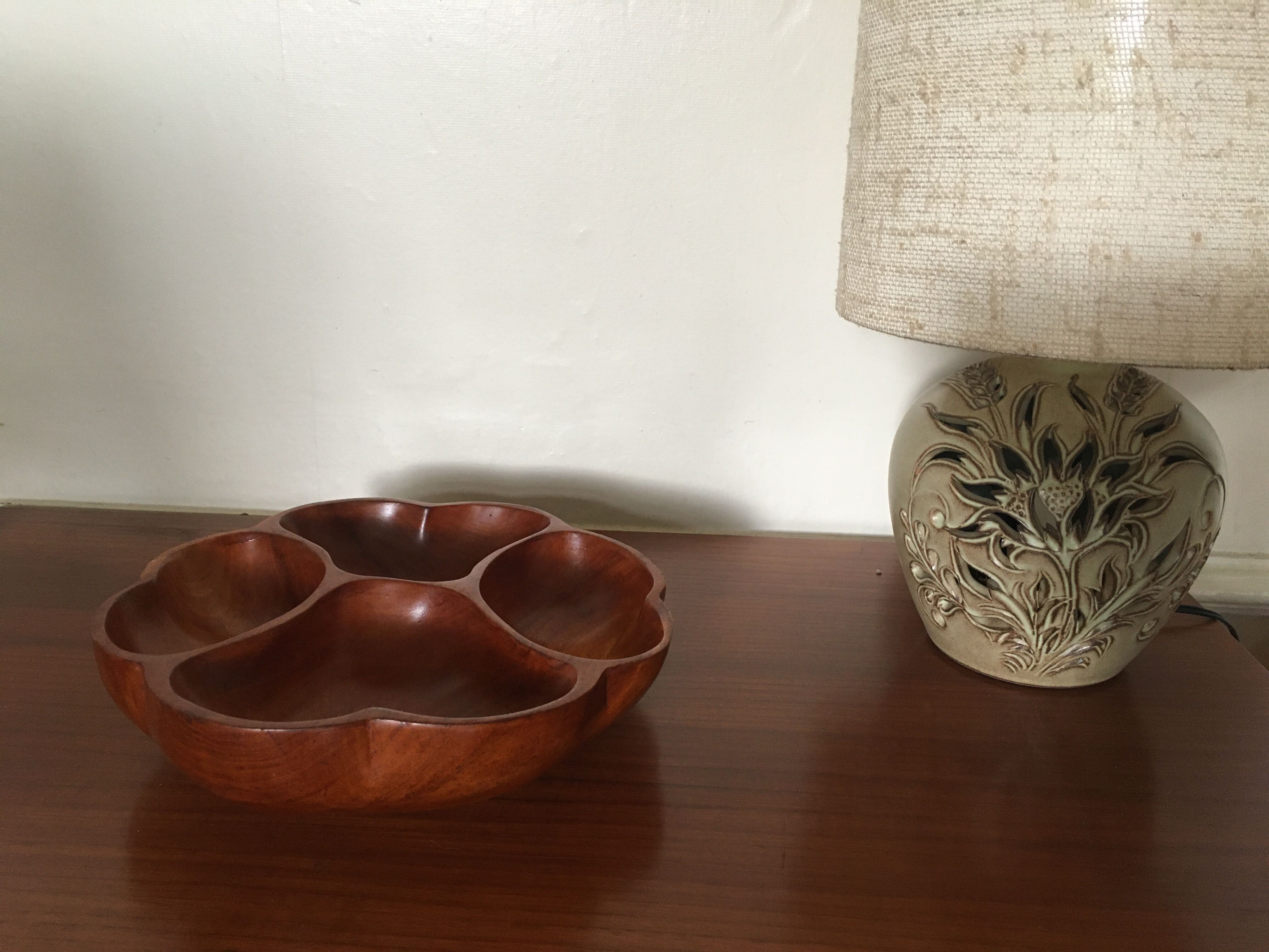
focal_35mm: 29
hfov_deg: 61.7
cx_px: 634
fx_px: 1063
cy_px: 476
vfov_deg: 48.2
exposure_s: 1/33
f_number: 2.2
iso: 160
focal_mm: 4.15
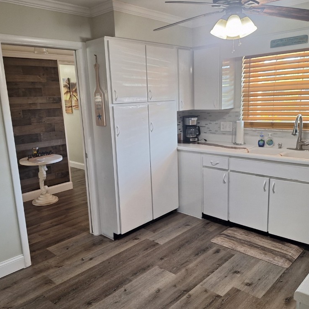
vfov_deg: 57.3
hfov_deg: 57.3
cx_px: 155
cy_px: 157
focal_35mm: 28
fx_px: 283
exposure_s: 1/40
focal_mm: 5.54
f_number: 1.8
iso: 125
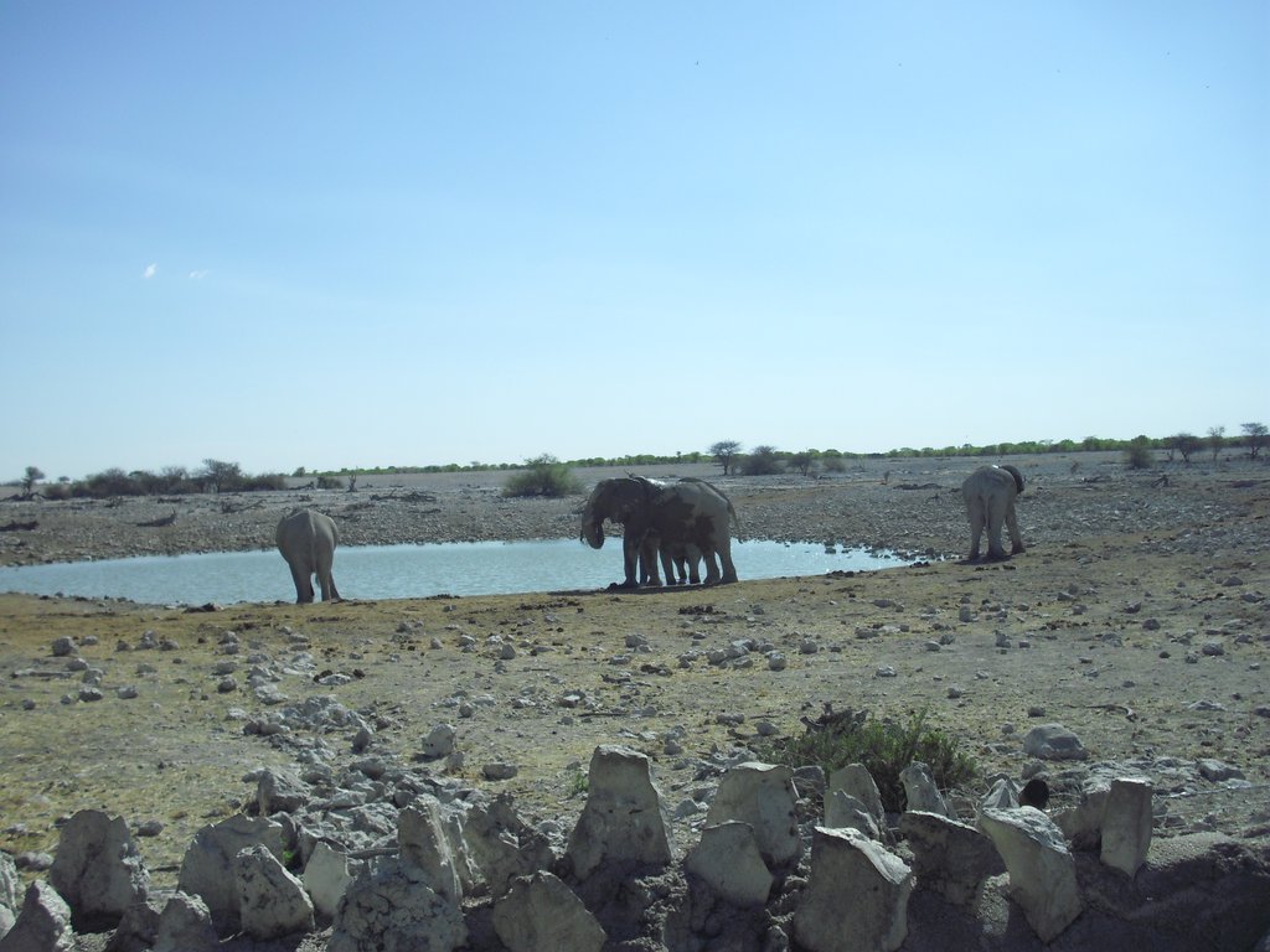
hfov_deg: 49.0
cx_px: 635
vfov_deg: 37.7
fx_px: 1394
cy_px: 476
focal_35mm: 38
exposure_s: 1/400
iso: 100
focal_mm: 6.2
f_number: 8
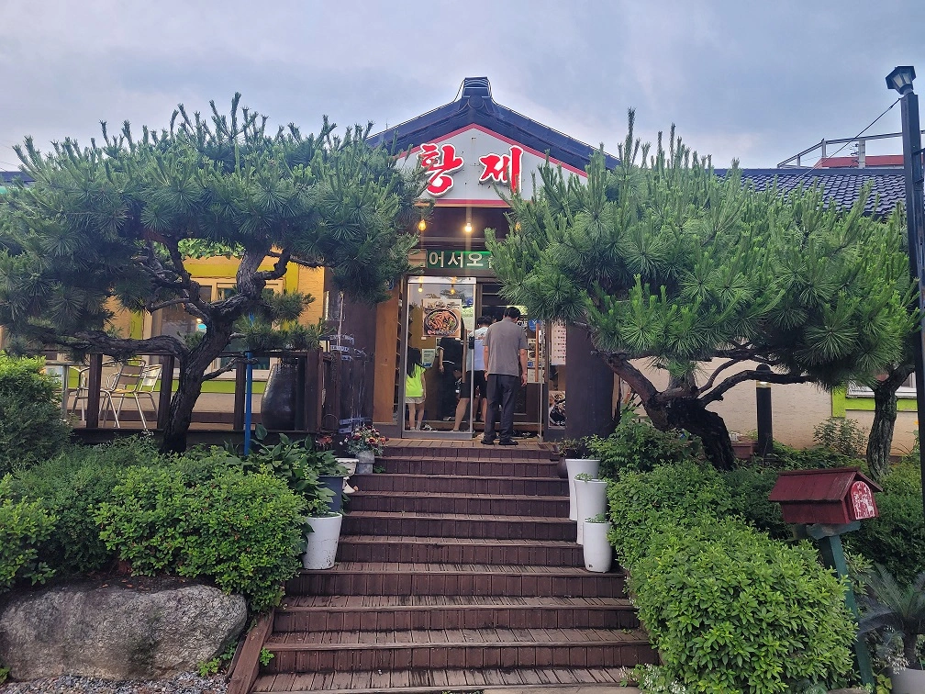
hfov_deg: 67.3
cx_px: 462
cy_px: 347
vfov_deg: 53.1
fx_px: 695
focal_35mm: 26
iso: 64
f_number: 1.8
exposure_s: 1/120
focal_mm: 5.4
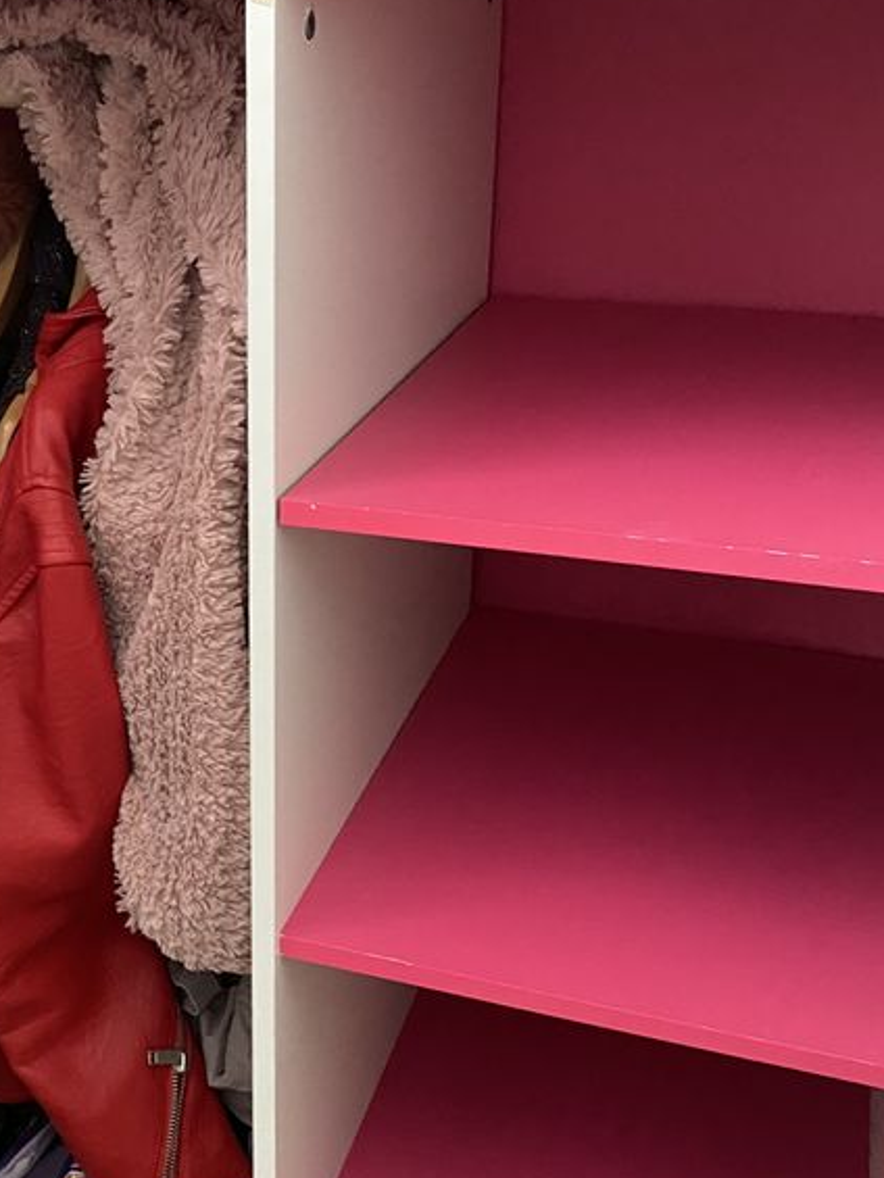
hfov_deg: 30.9
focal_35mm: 46
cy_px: 578
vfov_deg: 41.2
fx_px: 1566
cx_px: 200
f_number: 1.8
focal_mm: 4.25
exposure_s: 1/30
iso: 800
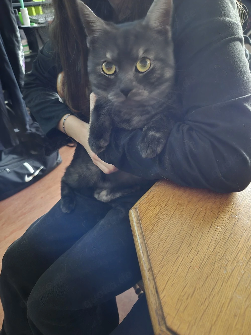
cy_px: 168
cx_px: 126
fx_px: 222
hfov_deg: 58.9
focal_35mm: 23
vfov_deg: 73.9
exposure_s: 1/20
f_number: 1.8
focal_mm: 5.4
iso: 2500
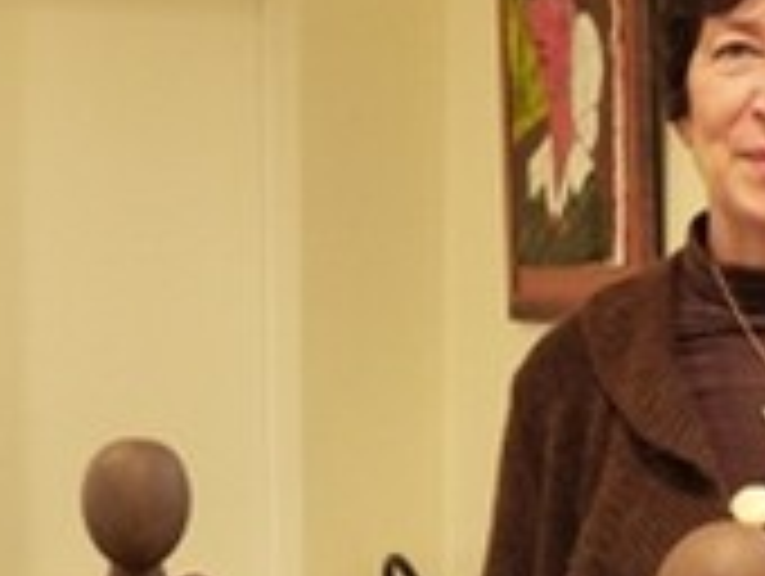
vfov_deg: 16.5
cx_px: 603
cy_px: 569
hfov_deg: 22.0
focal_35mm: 88
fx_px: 1948
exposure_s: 1/30
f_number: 2.8
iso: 160
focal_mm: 5.4
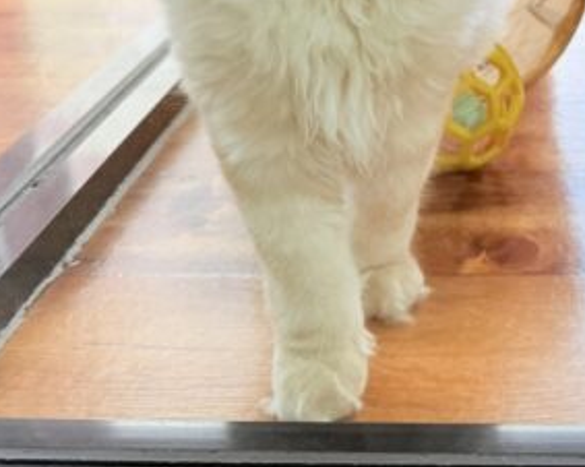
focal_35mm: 53
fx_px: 917
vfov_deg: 27.2
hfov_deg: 33.6
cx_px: 519
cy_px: 12
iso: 80
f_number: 1.78
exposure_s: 1/473
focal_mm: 6.76
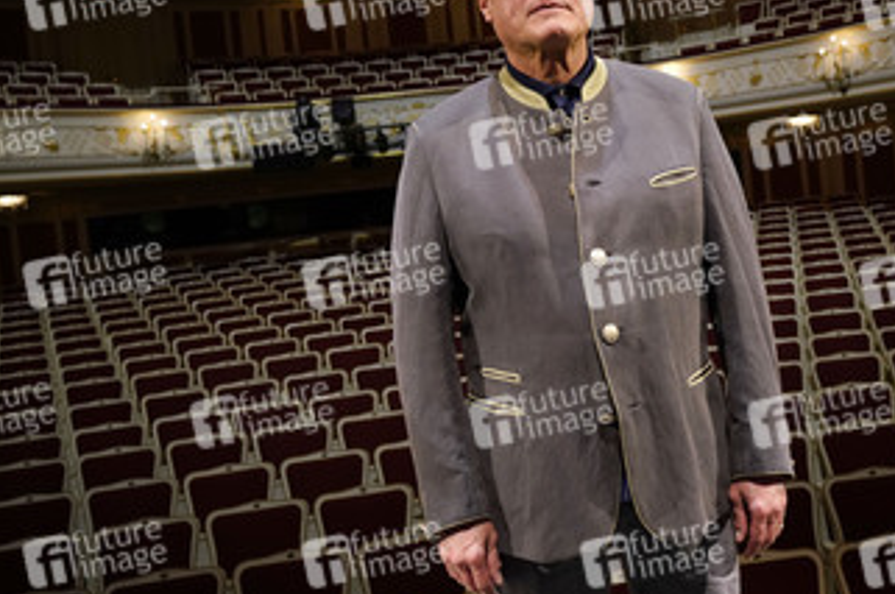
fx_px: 1117
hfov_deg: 43.2
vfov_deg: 29.6
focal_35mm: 45
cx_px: 579
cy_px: 206
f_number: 4.5
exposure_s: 1/100
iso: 1600
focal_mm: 32
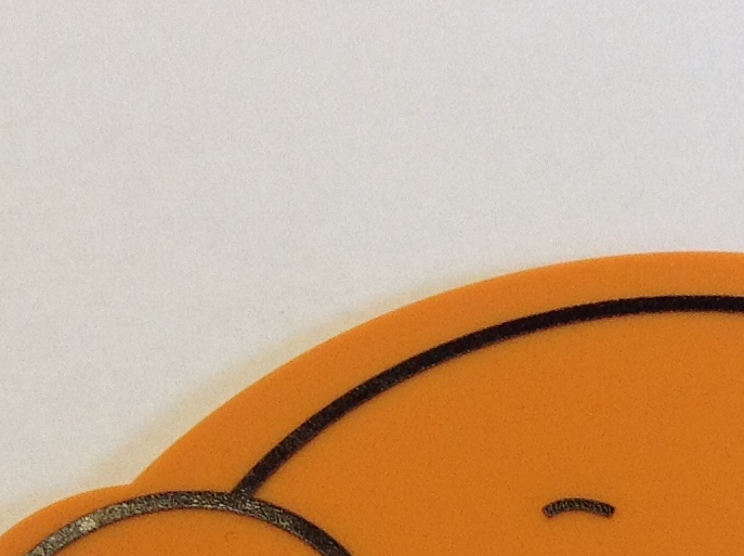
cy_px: 758
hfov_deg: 14.6
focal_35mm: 132
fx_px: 2833
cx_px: 813
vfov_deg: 10.9
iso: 80
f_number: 2.4
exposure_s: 1/50
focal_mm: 4.28
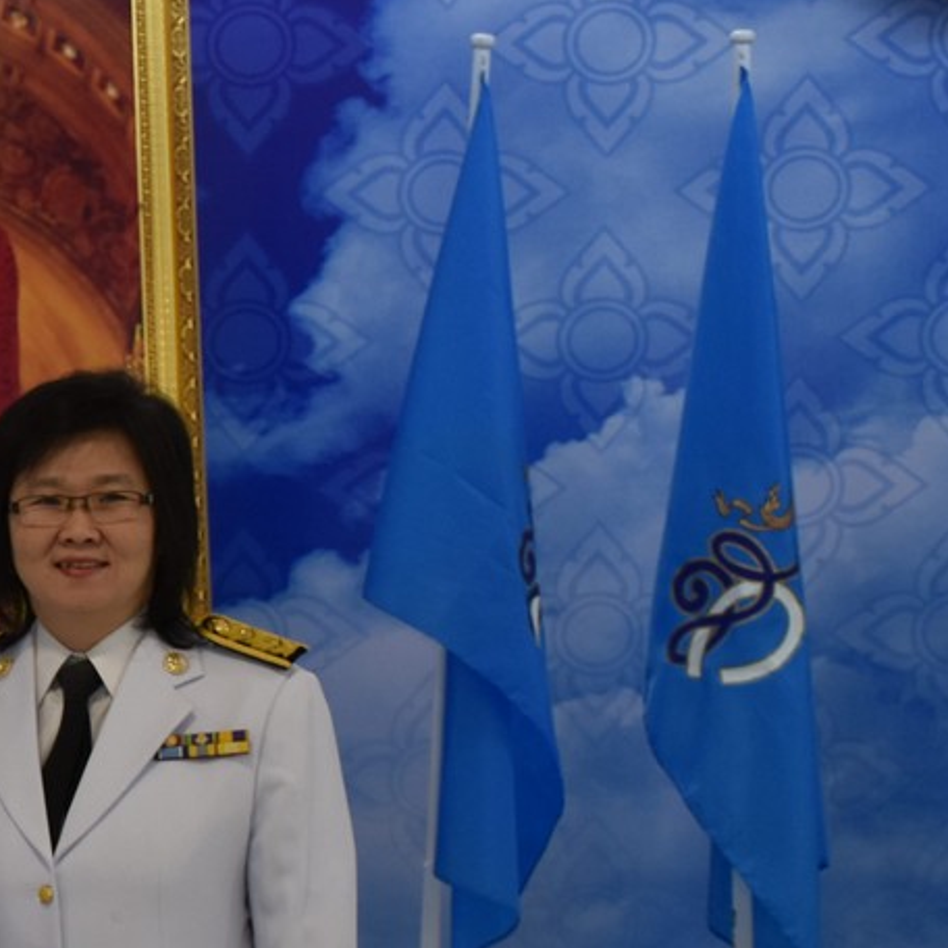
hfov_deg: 9.7
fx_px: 5329
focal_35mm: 172
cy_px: 674
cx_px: -653
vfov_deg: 10.2
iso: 500
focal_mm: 38
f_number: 4.2
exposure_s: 1/60
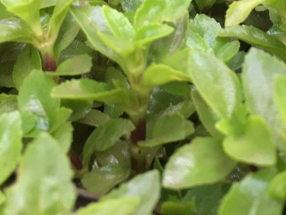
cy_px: -90
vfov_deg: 15.8
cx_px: 265
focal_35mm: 87
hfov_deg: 21.9
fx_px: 719
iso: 64
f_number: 2.2
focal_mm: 4.15
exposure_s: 1/33
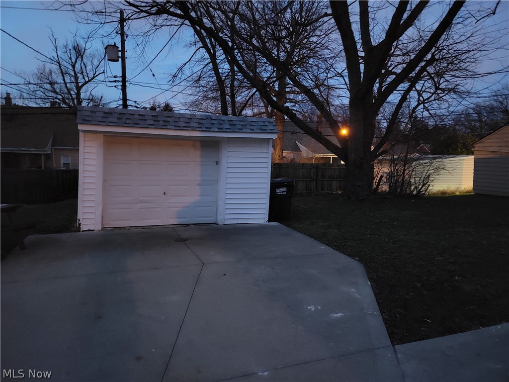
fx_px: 368
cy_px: 191
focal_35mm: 25
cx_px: 254
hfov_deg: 69.4
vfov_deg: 54.9
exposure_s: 1/10
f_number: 1.8
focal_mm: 7
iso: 2500
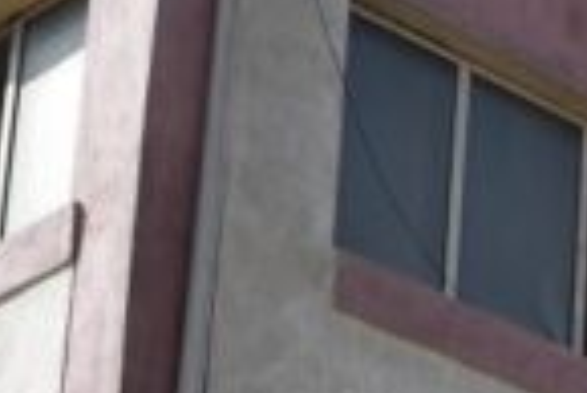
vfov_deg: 6.3
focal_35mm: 215
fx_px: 3503
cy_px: 745
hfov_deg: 9.1
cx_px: 1142
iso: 200
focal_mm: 27
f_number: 10
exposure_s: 1/400
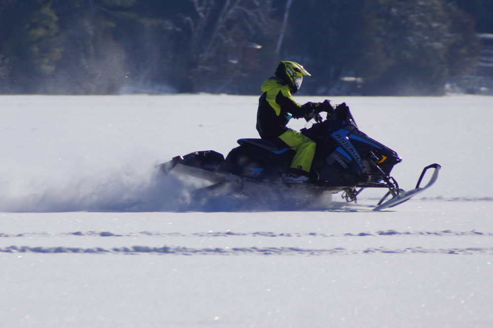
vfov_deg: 3.7
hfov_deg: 5.5
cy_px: 164
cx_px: 246
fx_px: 5133
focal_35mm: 375
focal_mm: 250
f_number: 6.3
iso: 100
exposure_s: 1/400
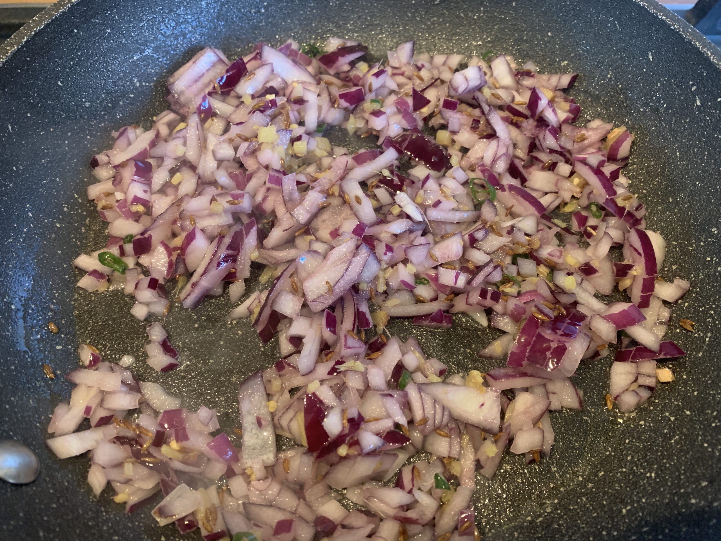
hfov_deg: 67.3
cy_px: 270
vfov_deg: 53.1
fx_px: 542
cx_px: 360
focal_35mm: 26
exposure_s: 1/50
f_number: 1.8
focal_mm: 4.25
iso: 320
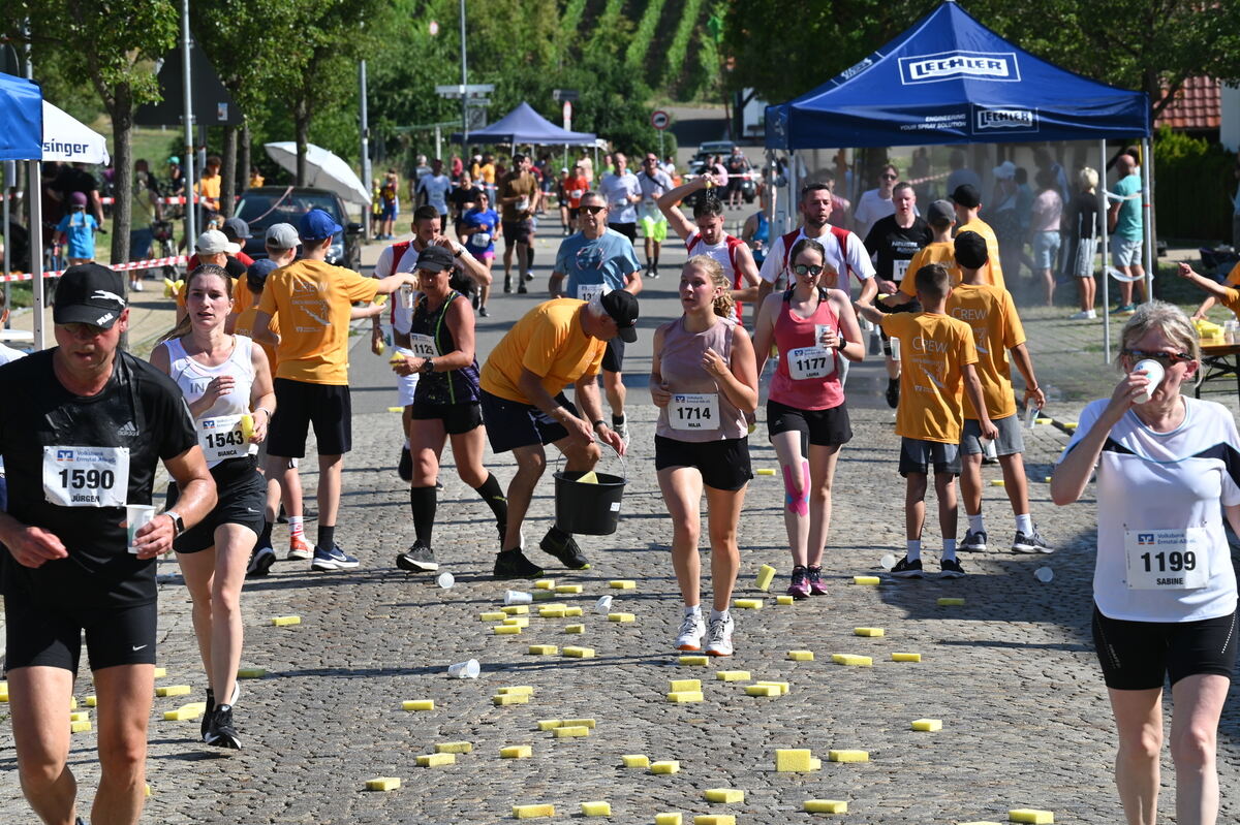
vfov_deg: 7.8
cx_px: 620
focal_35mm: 175
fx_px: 6025
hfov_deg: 11.8
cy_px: 412
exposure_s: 1/250
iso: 250
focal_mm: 175
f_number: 13
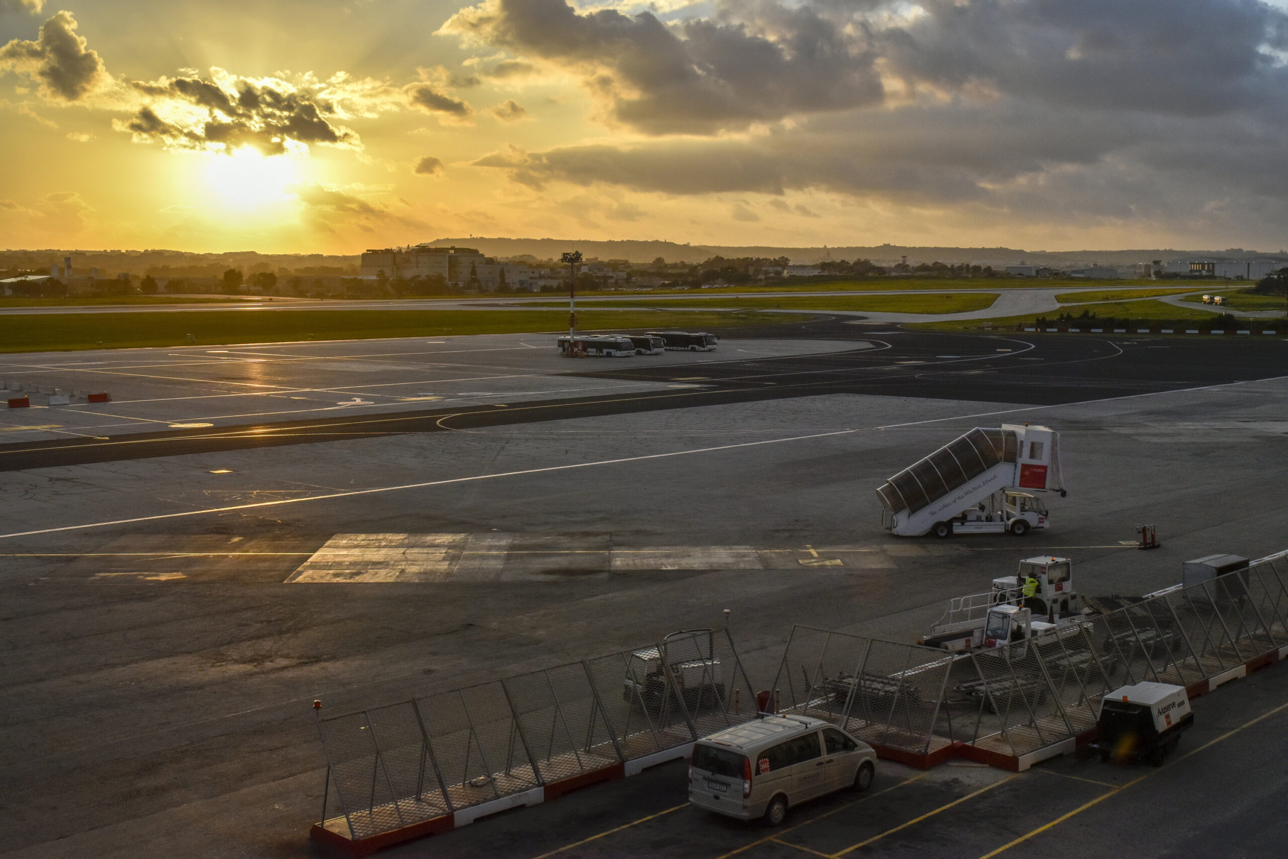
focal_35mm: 42
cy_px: 430
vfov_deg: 31.9
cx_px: 644
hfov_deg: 46.4
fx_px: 1503
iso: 400
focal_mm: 28
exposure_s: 1/1600
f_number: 8
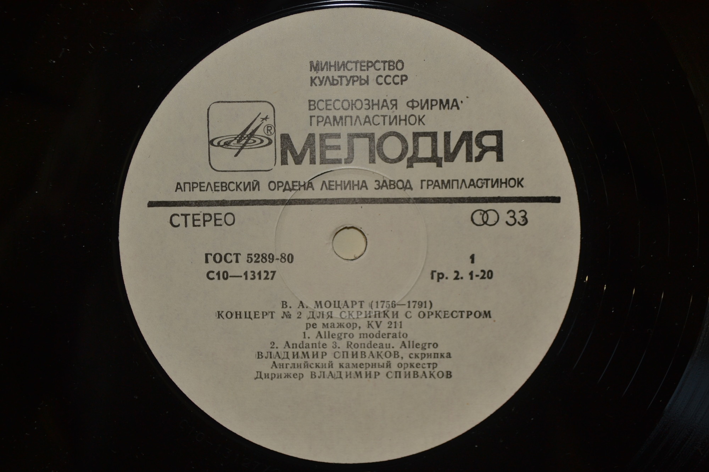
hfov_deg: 38.9
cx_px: 354
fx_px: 1004
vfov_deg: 26.5
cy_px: 236
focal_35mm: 51
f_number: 5
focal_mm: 34
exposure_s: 1/60
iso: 100
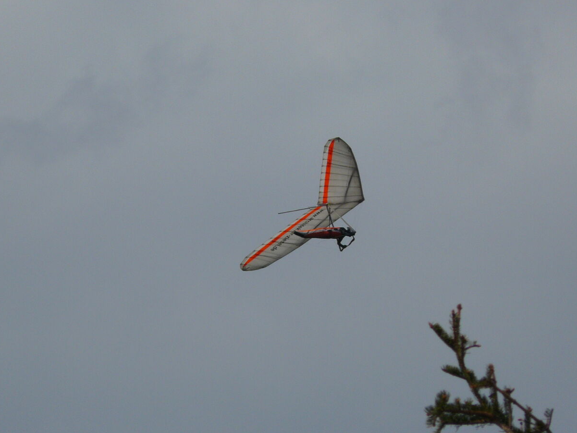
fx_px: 8635
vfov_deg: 2.9
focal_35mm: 518
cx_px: 326
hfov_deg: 3.8
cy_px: 228
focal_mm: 72
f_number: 8
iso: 100
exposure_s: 1/640
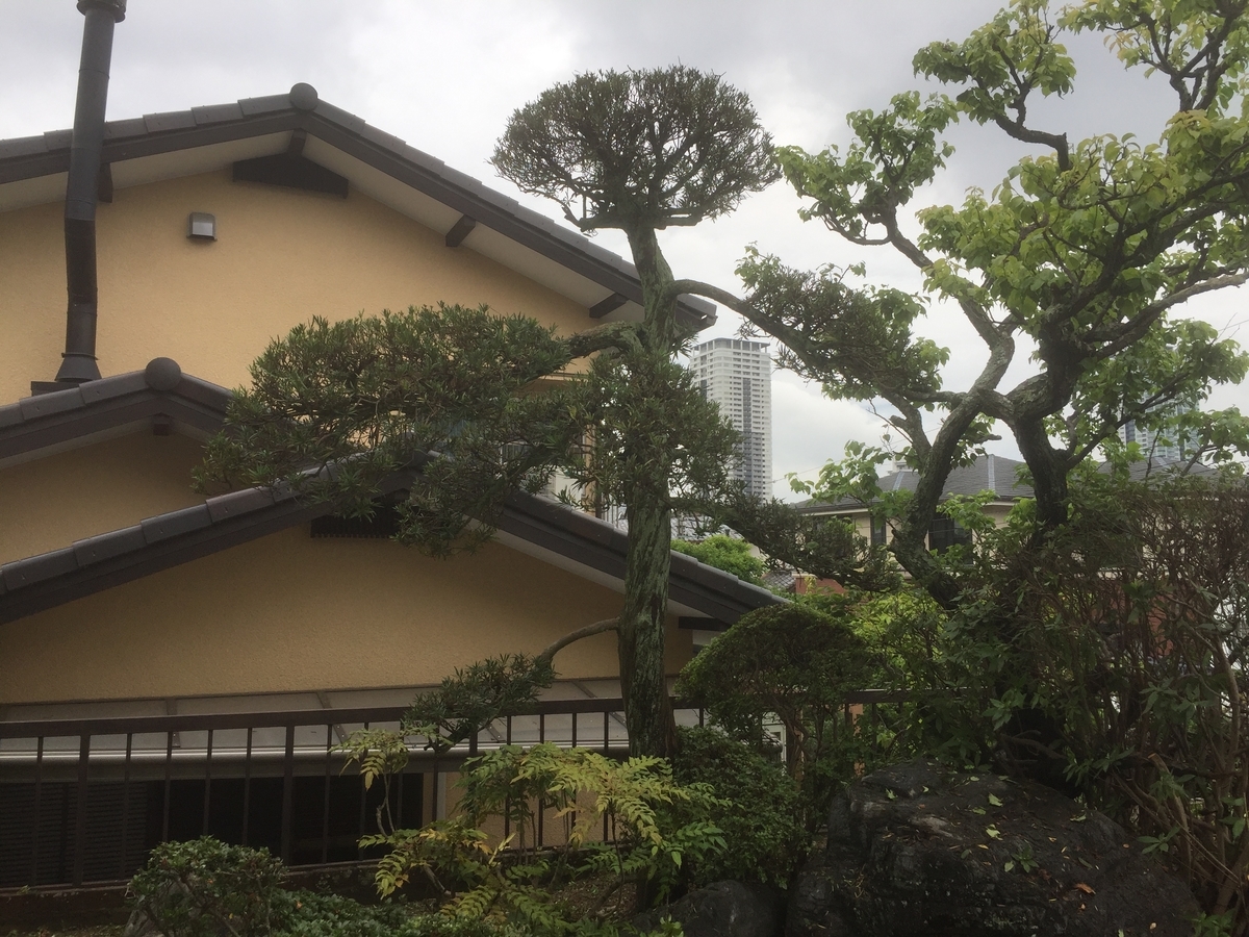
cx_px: 624
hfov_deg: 61.7
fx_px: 1046
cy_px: 468
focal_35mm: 29
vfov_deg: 48.2
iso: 32
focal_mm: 4.15
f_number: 2.2
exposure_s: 1/659
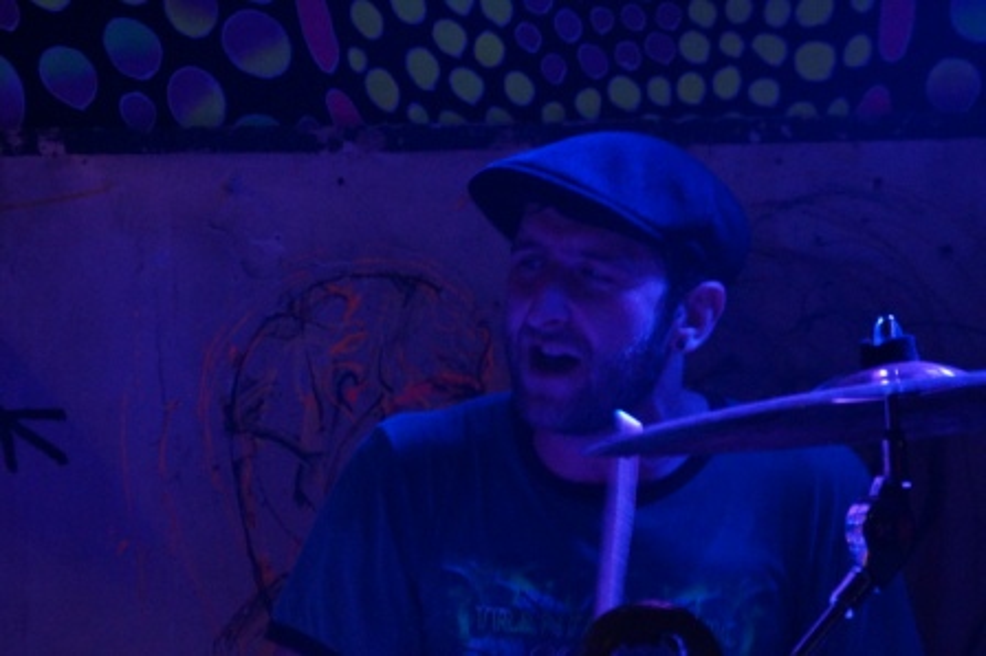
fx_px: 4516
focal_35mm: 165
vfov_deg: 8.3
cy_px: 328
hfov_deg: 12.5
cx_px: 493
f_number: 5.6
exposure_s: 1/80
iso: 3200
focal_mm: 110
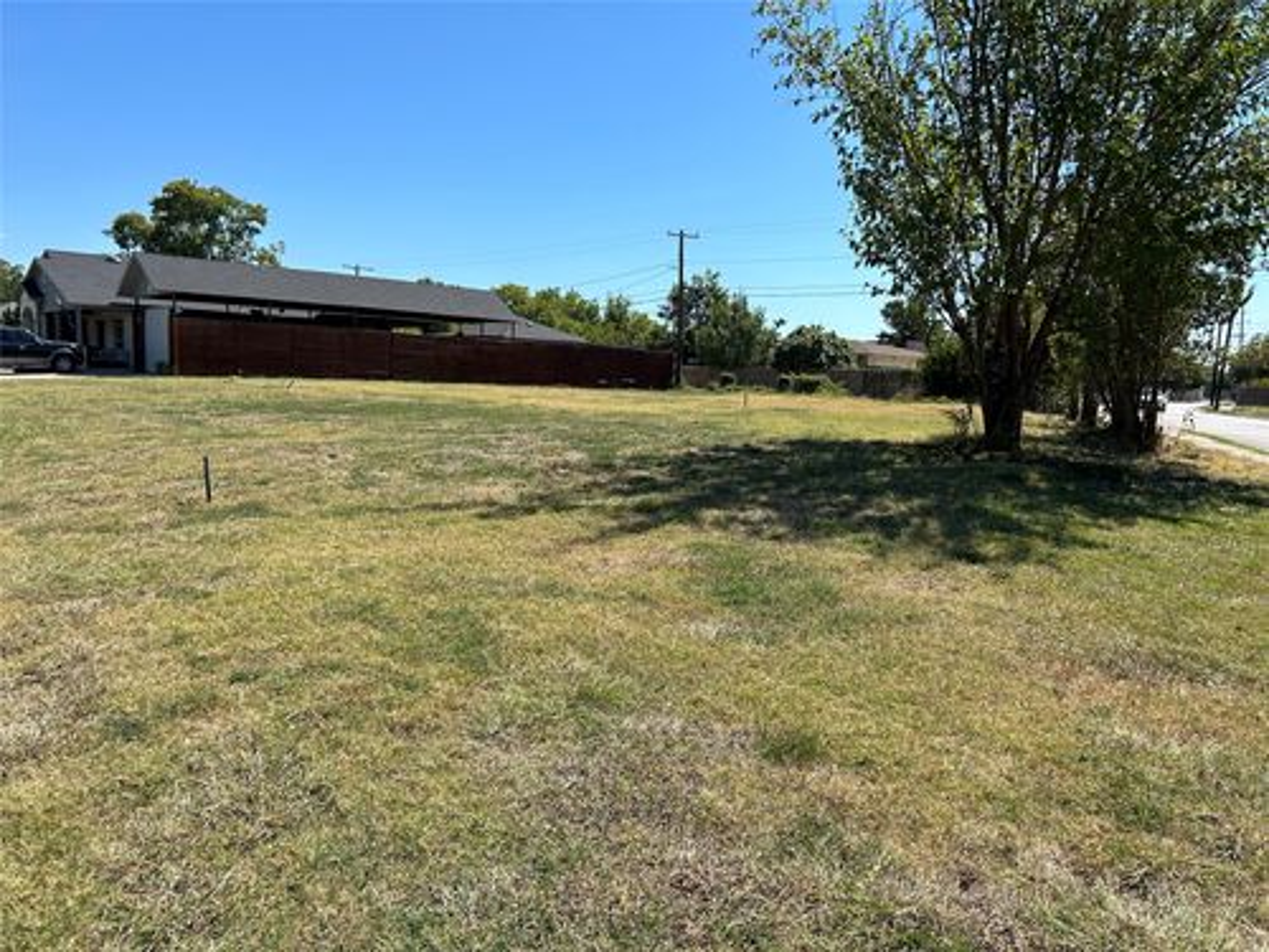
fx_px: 953
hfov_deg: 67.3
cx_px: 634
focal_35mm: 26
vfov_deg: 53.1
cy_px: 476
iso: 50
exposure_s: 1/3571
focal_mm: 5.7
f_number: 1.5
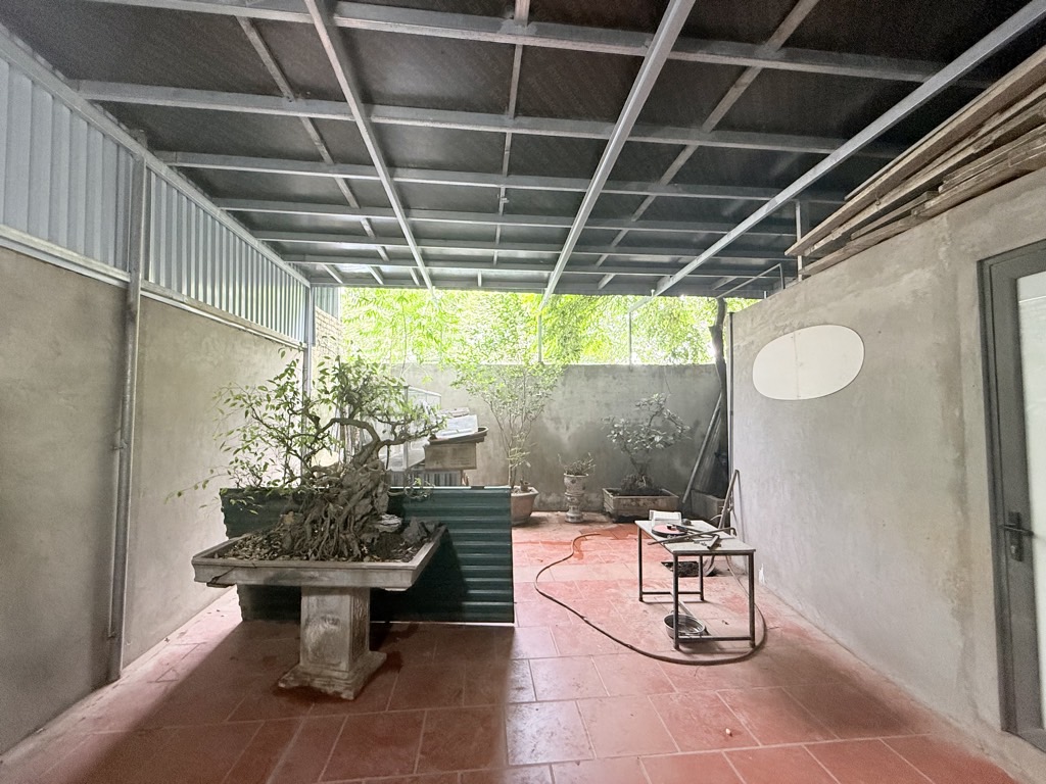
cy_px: 392
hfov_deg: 102.1
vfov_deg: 85.7
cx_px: 523
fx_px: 423
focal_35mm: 14
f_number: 2.2
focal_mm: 2.22
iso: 320
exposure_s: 1/99
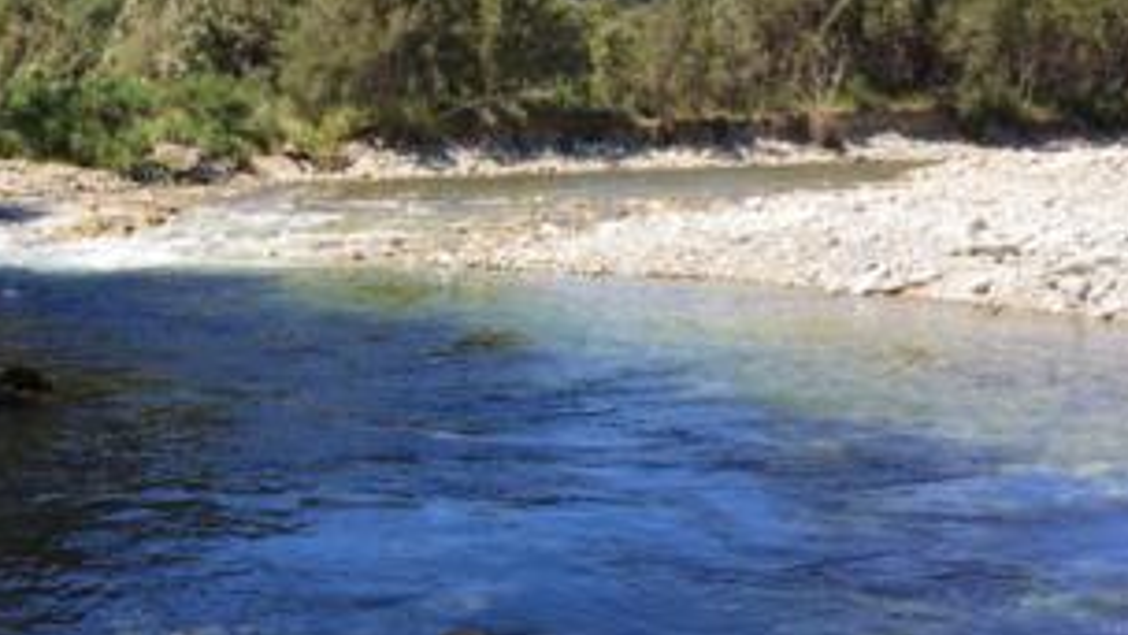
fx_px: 1555
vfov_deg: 23.0
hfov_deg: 39.3
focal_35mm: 52
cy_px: 388
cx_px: 356
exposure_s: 1/1054
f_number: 2.2
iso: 25
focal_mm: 4.15
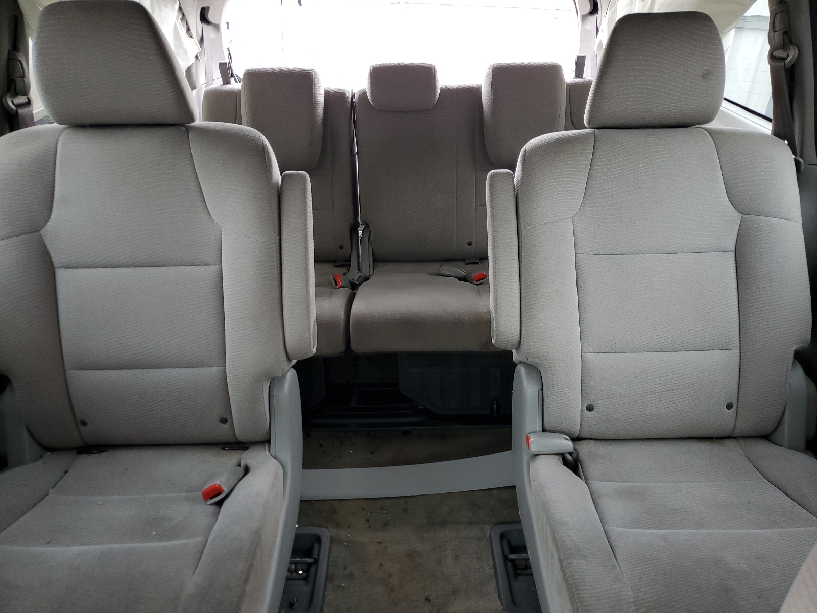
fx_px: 614
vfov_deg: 53.1
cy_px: 306
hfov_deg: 67.3
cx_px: 408
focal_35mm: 26
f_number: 1.5
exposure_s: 1/60.2
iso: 62
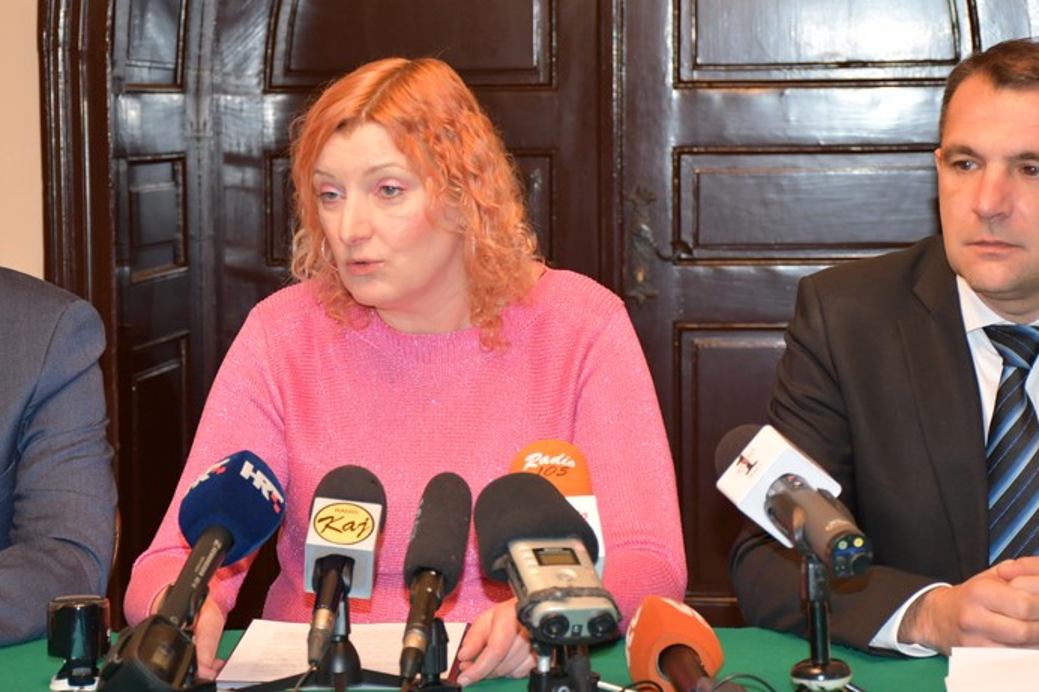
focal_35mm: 111
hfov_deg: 18.4
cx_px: 470
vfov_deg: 12.3
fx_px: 3203
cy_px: 352
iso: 1600
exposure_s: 1/60
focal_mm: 50
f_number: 4.8
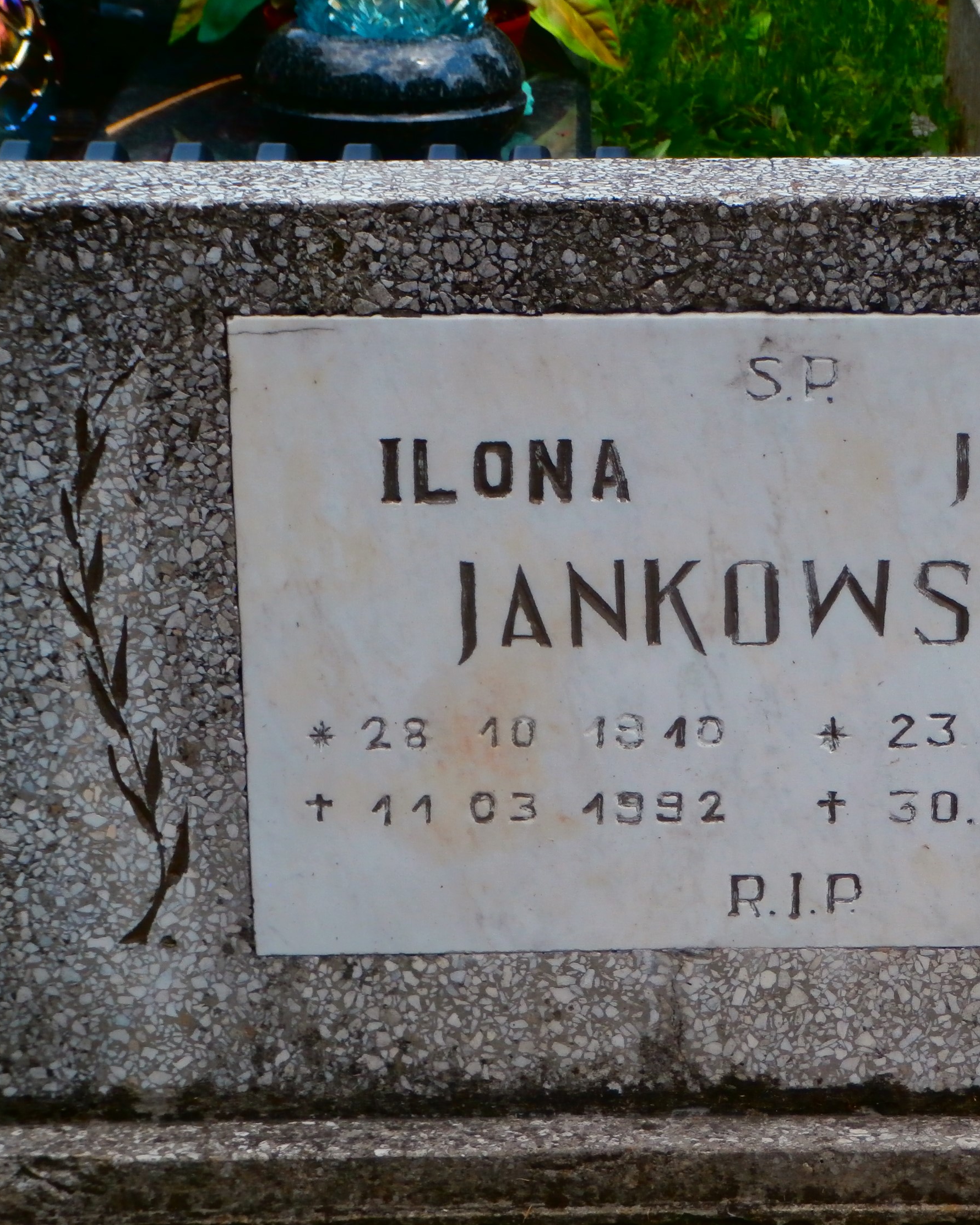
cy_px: 608
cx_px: 788
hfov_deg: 13.6
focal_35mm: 113
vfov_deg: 17.0
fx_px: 4097
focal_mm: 15.16
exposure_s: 1/320
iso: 100
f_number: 5
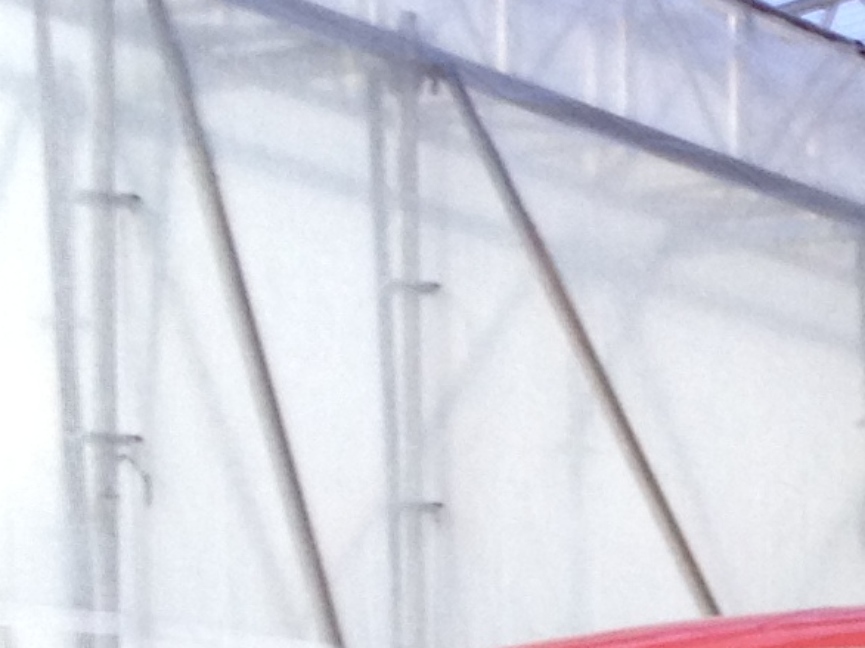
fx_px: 4871
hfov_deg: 9.8
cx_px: 1362
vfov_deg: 7.4
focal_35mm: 195
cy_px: 1157
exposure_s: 1/24
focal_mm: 4.28
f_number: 2.4
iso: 80
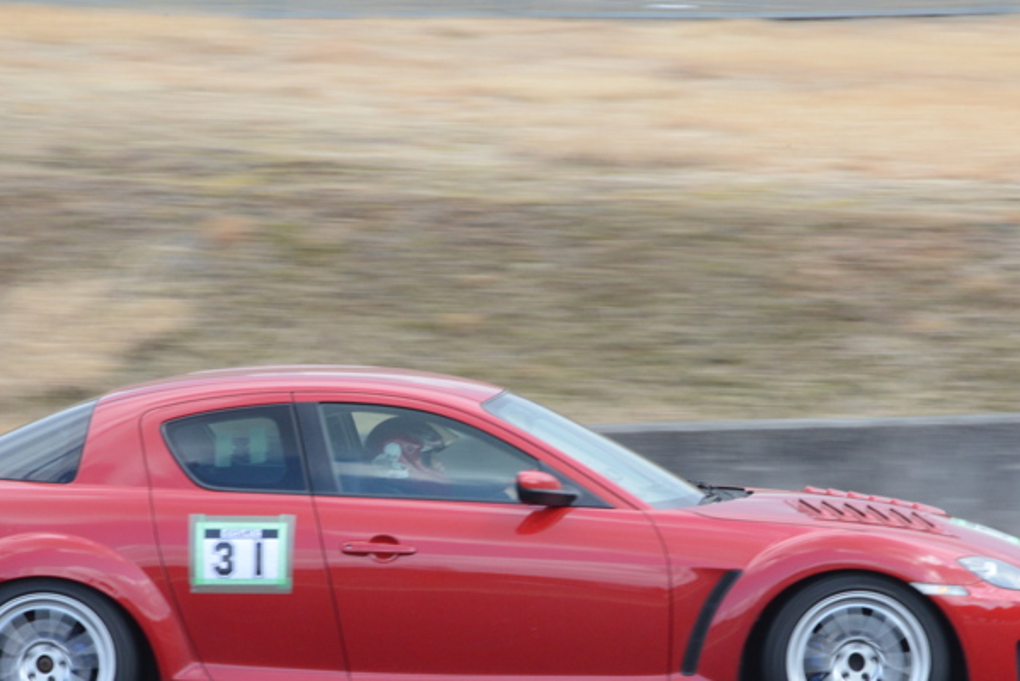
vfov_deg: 3.8
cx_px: 555
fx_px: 10176
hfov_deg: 5.7
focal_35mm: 359
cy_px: 554
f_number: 25
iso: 1250
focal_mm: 210
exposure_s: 1/125
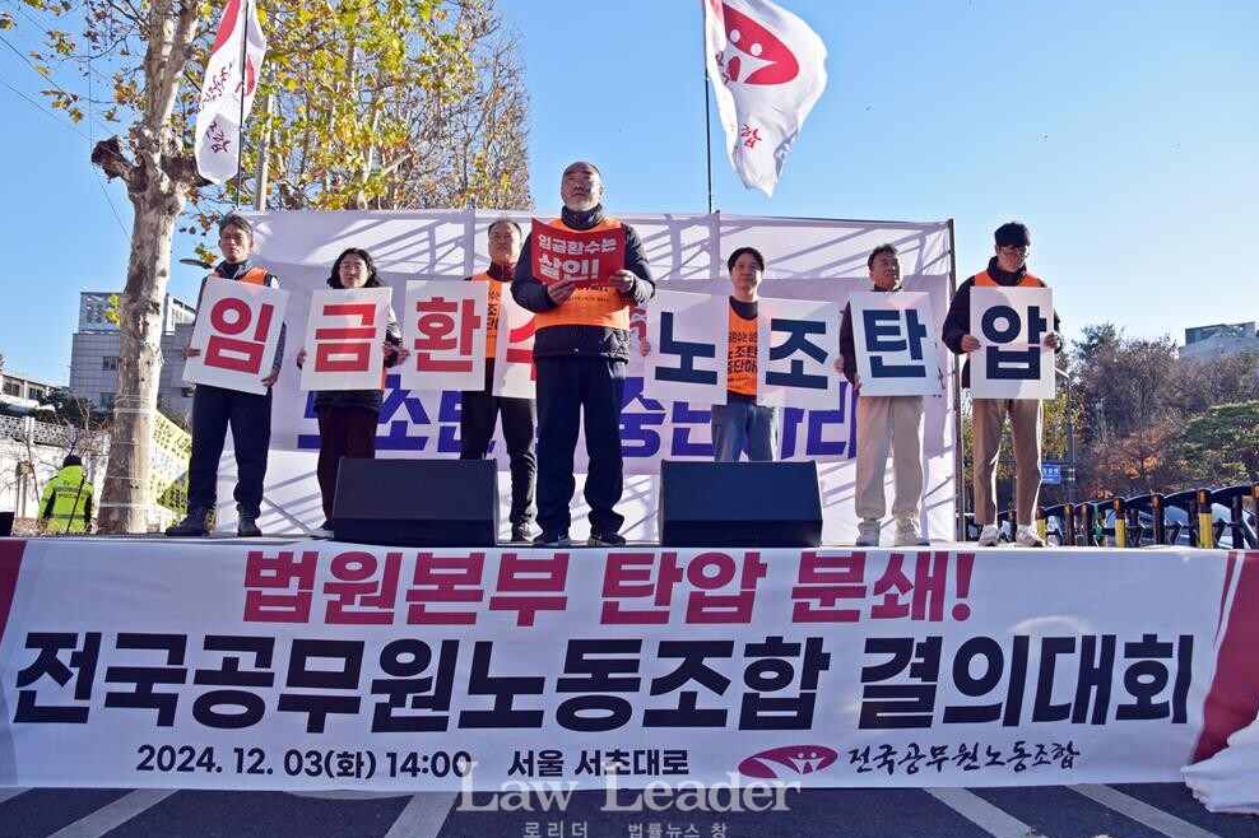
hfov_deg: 65.5
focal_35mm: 28
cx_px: 609
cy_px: 425
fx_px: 979
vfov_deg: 46.4
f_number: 6.3
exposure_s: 1/320
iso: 100
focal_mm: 18
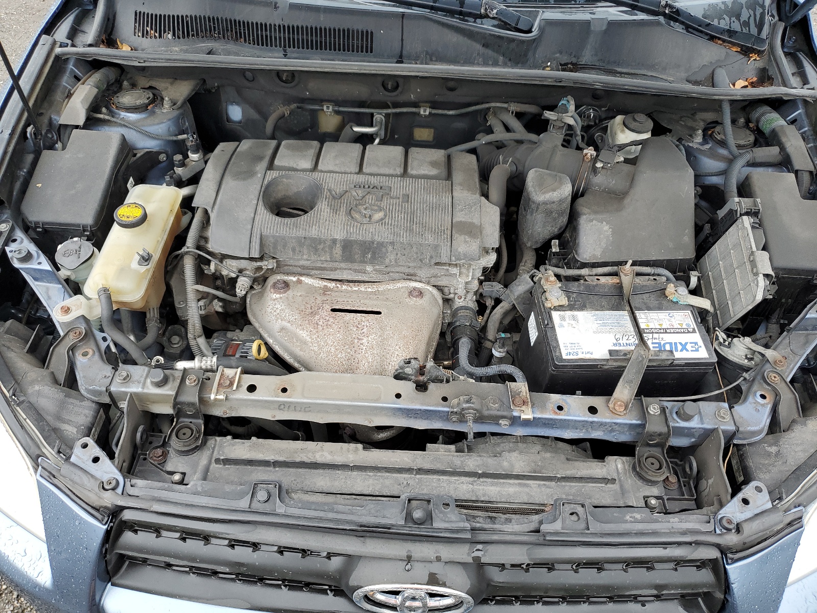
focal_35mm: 26
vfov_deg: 53.1
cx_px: 408
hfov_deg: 67.3
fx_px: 614
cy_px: 306
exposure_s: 1/145
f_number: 1.5
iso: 50
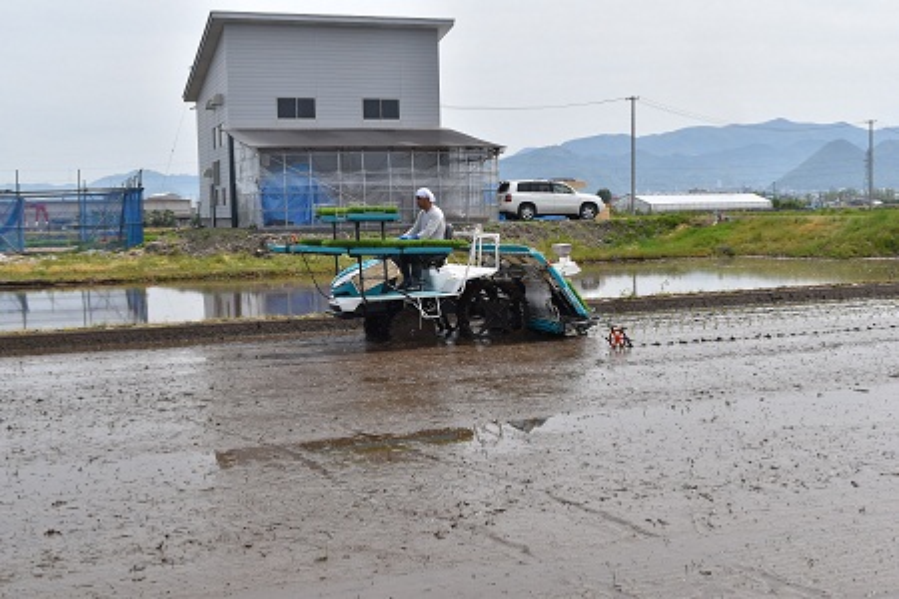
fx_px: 1124
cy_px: 300
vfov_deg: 29.9
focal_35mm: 45
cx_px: 450
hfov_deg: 43.6
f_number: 10
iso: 200
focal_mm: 30
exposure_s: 1/400
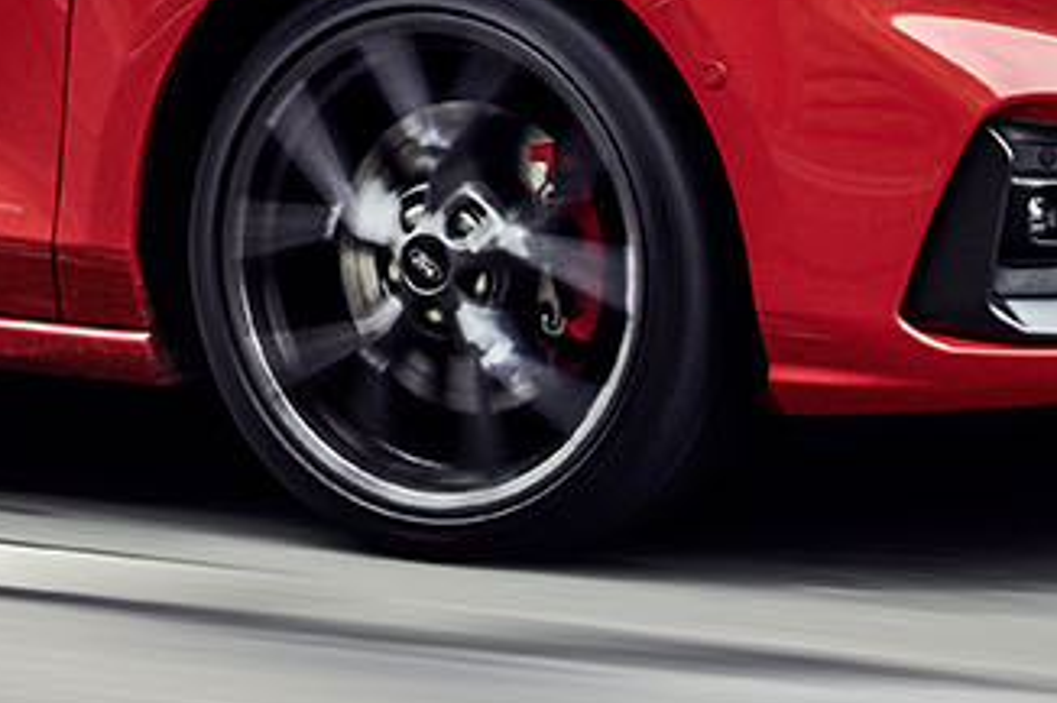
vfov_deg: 7.9
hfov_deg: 12.0
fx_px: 5018
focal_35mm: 171
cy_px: -207
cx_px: 337
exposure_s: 1/100
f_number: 10
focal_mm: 29
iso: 200
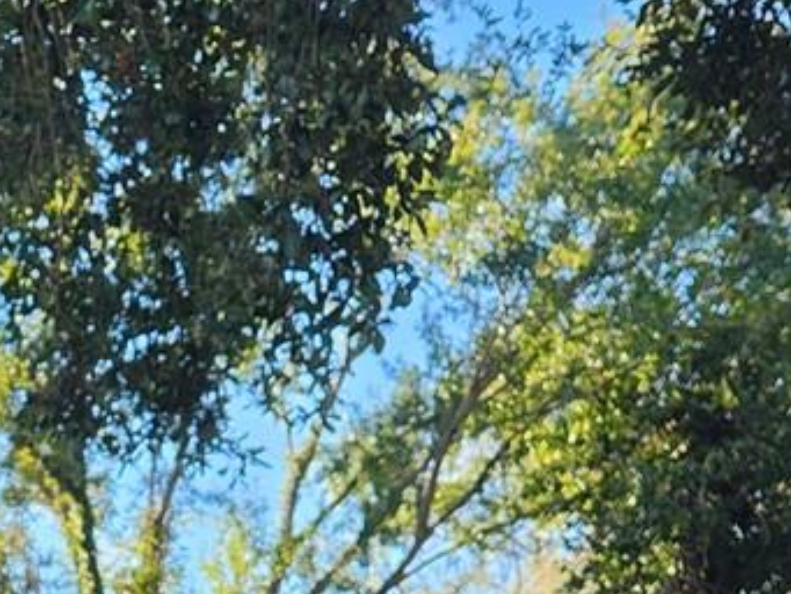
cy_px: 1009
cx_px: -292
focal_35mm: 108
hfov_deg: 16.9
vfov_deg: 12.7
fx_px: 2469
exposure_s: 1/196
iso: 20
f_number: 1.8
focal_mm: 5.4
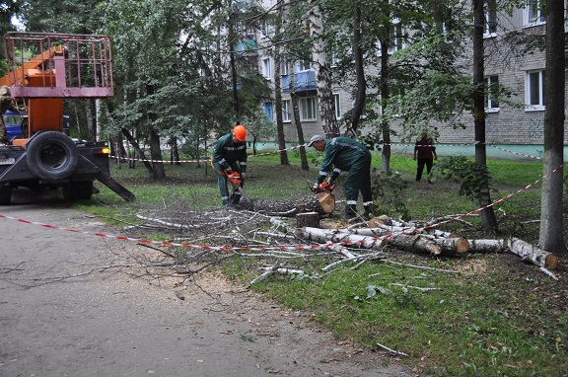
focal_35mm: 39
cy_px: 188
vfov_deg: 34.1
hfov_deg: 49.6
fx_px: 614
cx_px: 284
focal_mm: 26
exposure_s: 1/60
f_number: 4.2
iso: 500
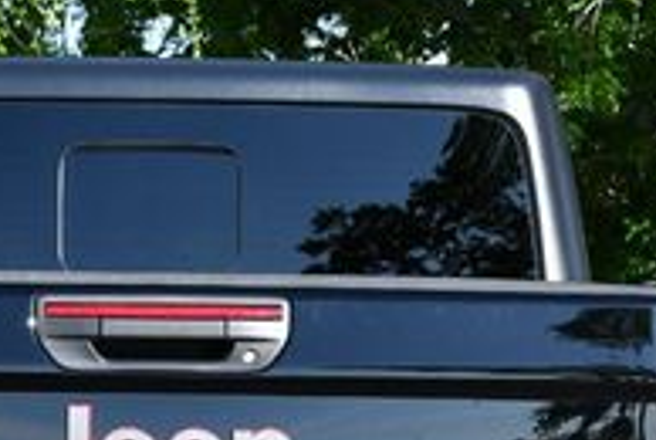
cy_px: 572
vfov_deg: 6.1
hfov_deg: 9.2
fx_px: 4088
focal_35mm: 224
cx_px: 139
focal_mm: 34
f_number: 8
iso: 180
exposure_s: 1/250
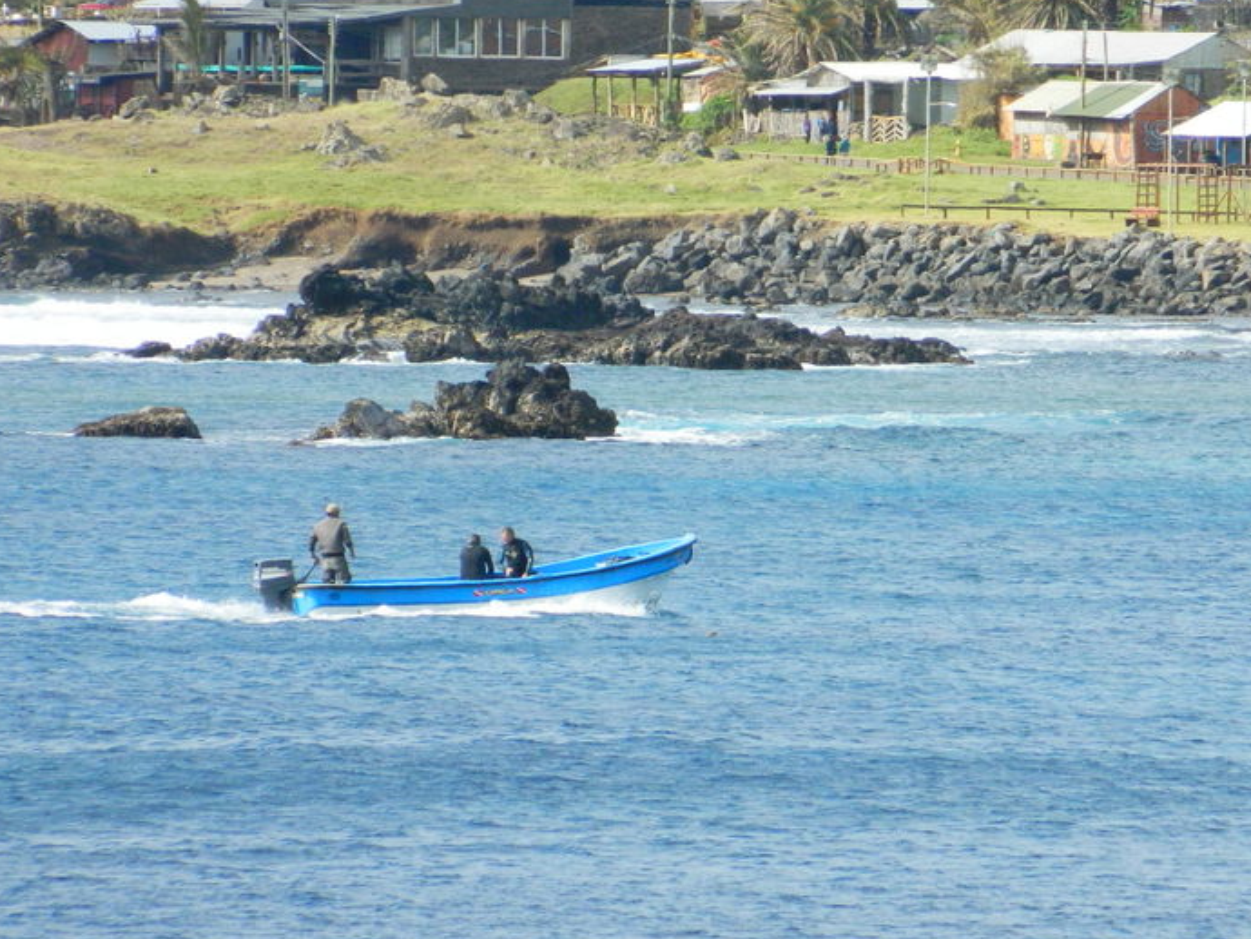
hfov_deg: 3.4
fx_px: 21185
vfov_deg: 2.5
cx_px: 908
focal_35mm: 586
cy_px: 352
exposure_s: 1/500
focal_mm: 71.2
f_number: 5.7
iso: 140
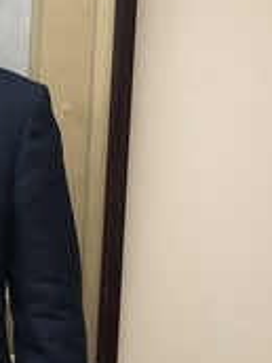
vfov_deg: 14.0
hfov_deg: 9.6
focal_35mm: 141
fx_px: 1477
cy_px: 256
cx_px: -312
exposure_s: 1/100
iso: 80
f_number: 1.8
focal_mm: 4
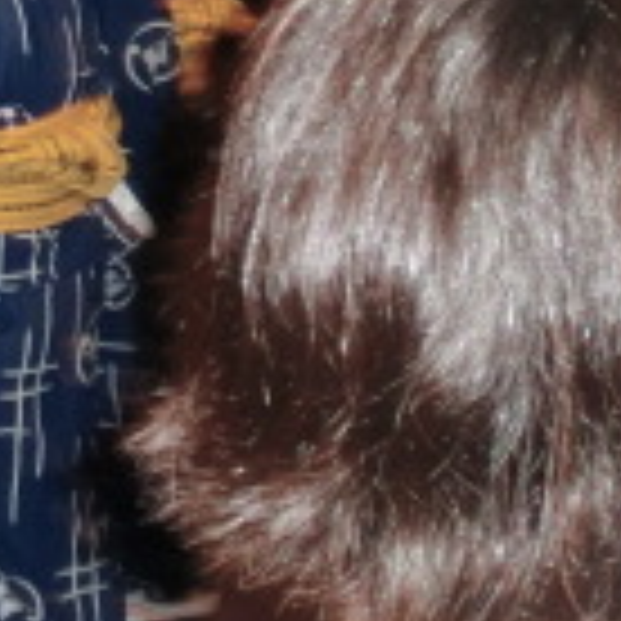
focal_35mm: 115
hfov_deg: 12.9
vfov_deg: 14.7
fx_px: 2334
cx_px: -680
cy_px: -122
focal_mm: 5
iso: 400
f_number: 3
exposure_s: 1/15
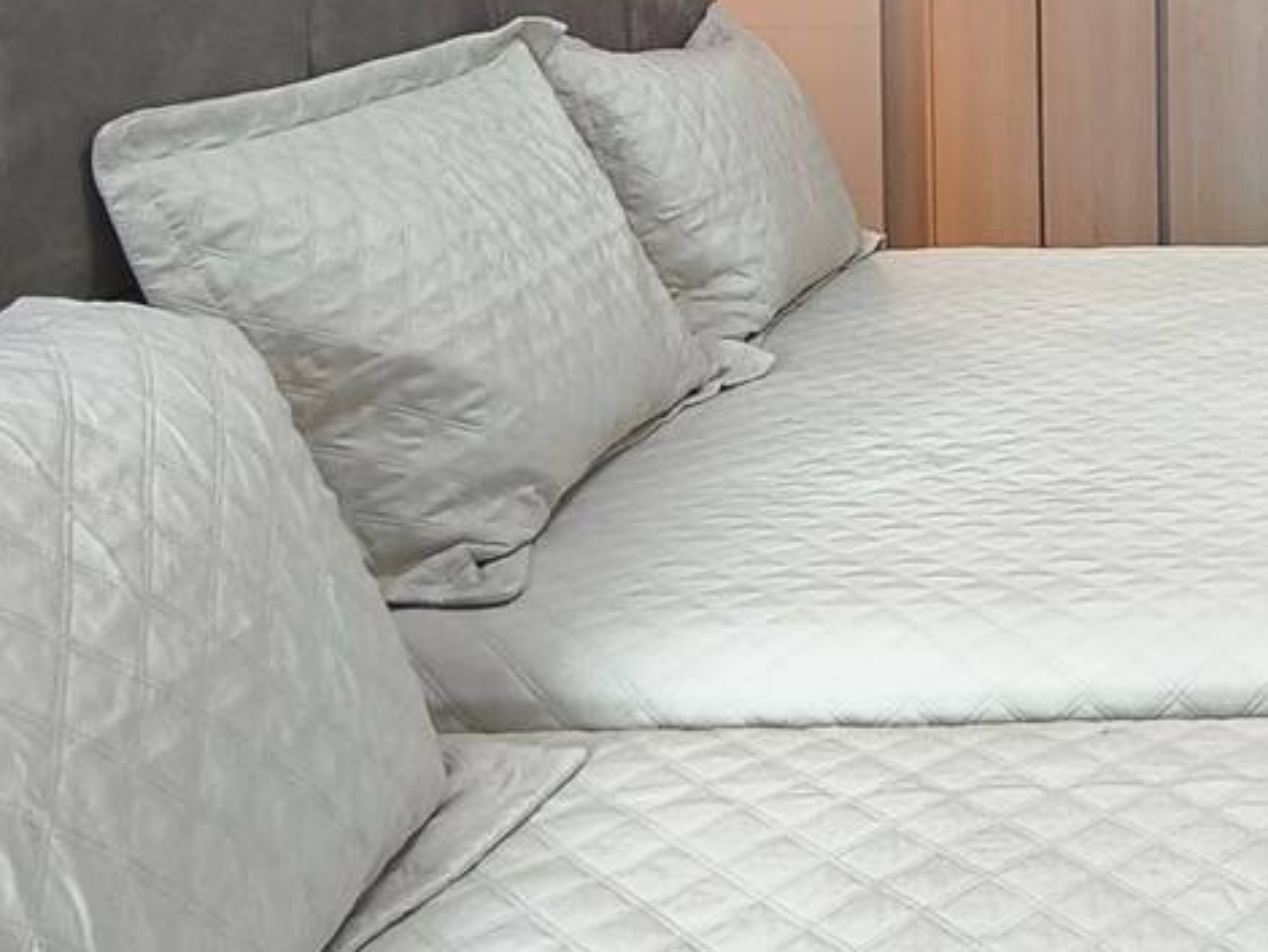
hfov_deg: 34.1
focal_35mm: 49
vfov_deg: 27.3
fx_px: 1796
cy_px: -89
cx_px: 1371
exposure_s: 1/40
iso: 160
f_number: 2.2
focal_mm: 1.65
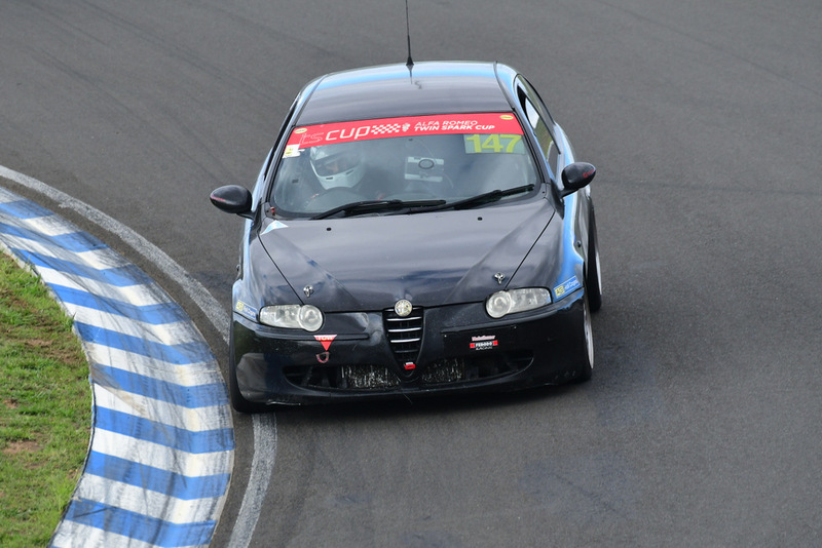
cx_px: 411
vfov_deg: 2.0
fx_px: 15417
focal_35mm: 675
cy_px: 274
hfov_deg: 3.1
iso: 640
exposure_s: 1/640
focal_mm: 450
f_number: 7.1
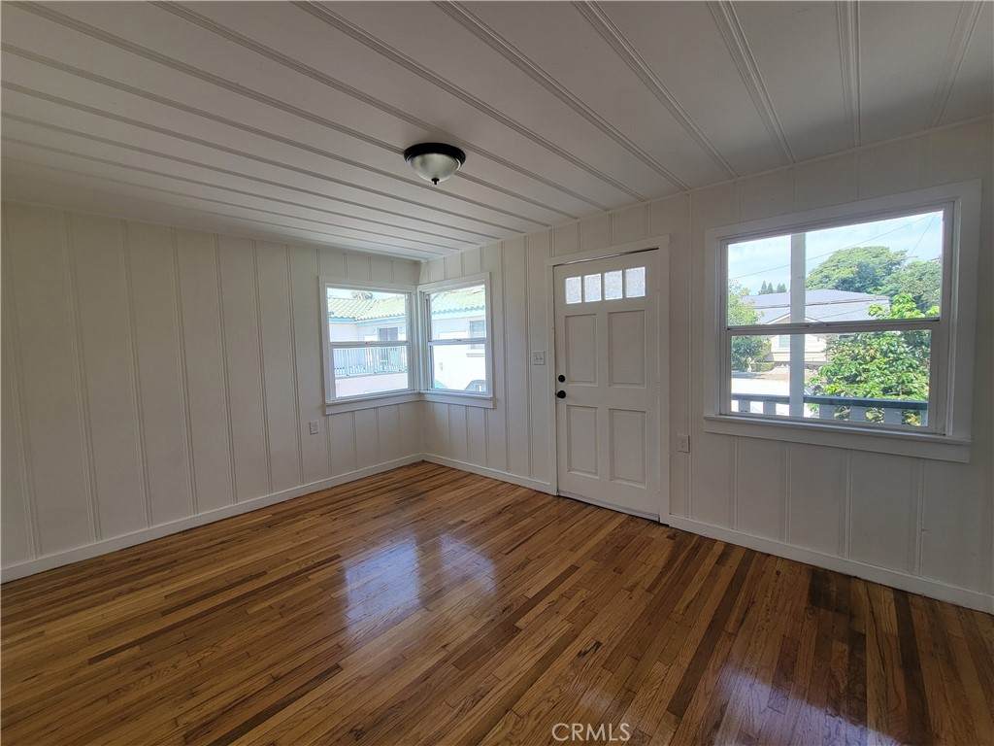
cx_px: 497
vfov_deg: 89.9
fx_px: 373
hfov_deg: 106.2
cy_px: 373
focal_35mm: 13
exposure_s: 1/143
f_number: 2.2
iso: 50
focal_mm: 2.2
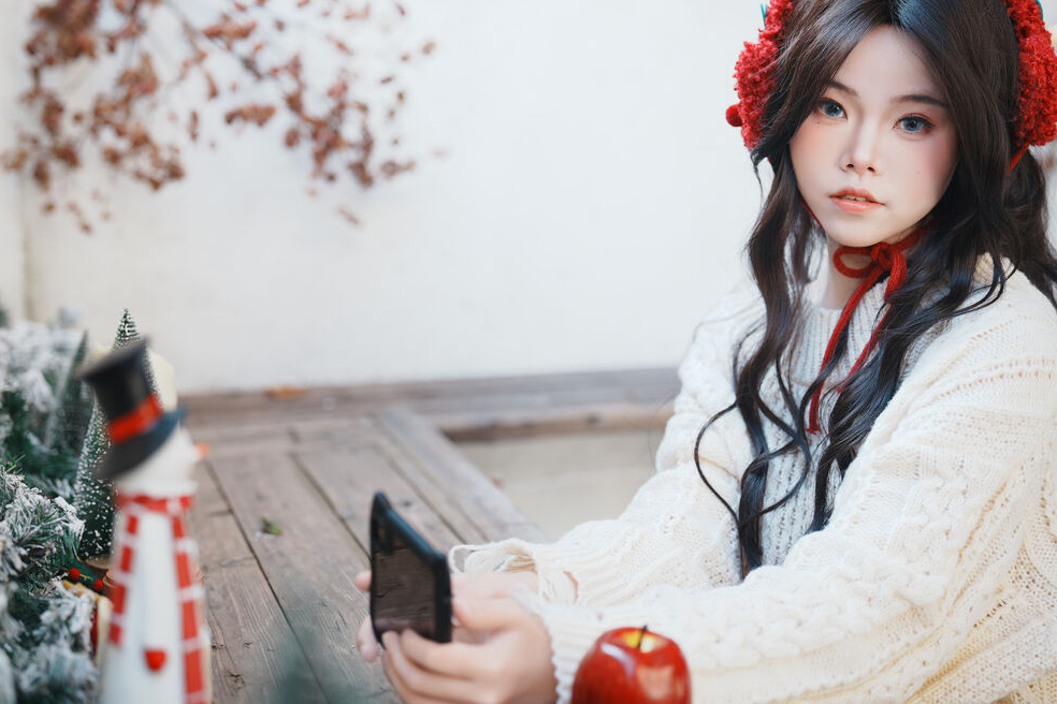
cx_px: 476
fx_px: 1791
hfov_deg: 32.9
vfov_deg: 22.2
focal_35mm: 61
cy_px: 281
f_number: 2
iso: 160
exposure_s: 1/320
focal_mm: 50
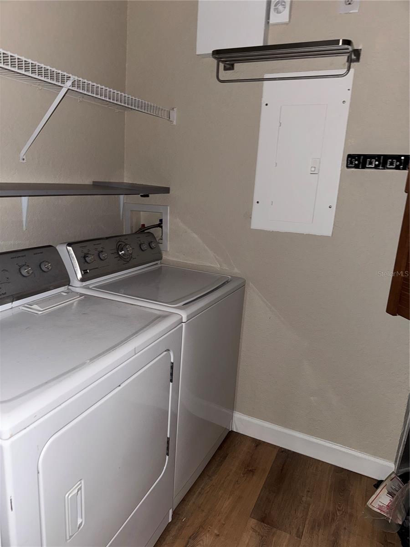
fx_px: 379
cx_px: 205
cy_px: 274
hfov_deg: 56.8
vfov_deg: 71.6
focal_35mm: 24
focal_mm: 6.76
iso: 50
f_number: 1.78
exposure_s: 1/4
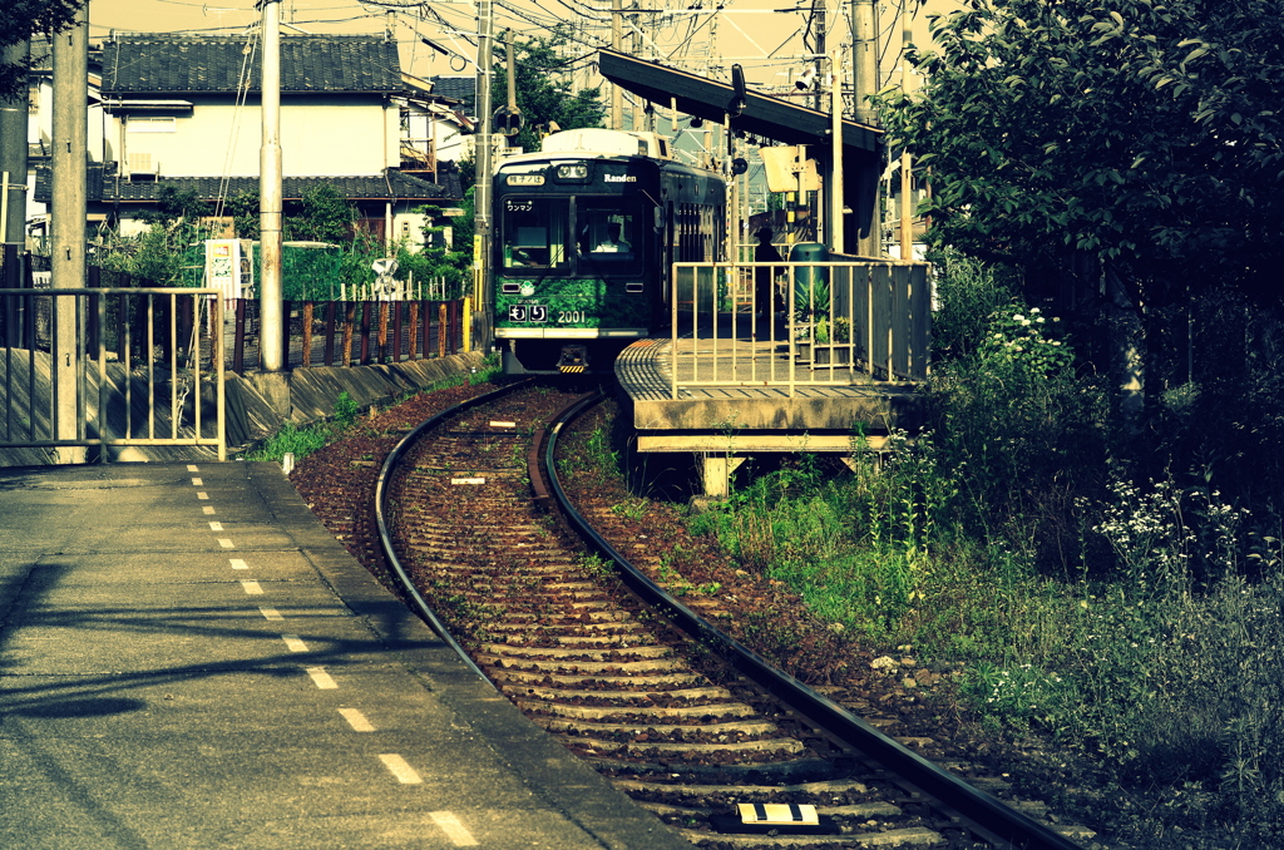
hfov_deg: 19.5
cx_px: 642
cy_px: 425
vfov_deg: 13.0
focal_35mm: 105
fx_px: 3737
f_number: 7.1
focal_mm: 70
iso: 100
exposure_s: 1/320
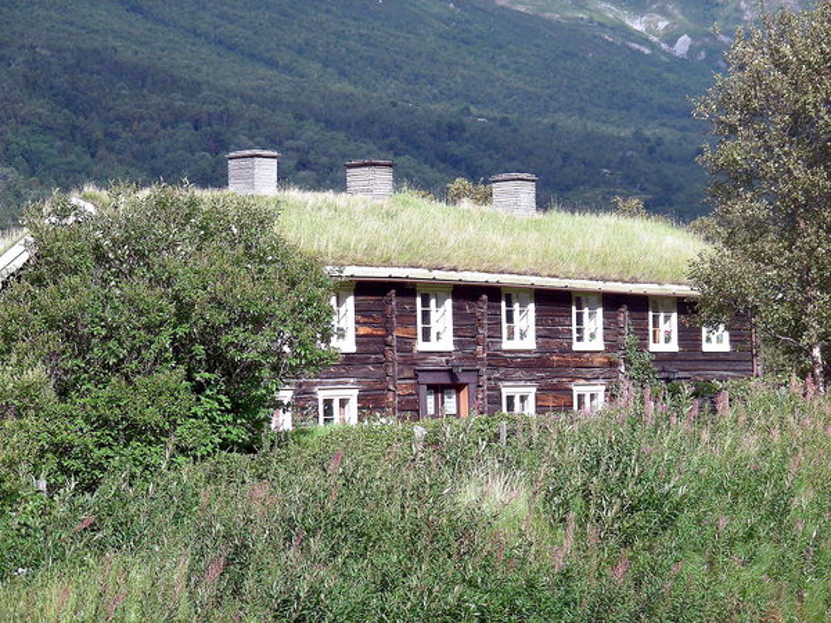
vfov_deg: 11.6
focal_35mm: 128
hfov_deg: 15.4
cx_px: 416
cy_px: 312
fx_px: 3073
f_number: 4
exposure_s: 1/287
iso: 70
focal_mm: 21.3
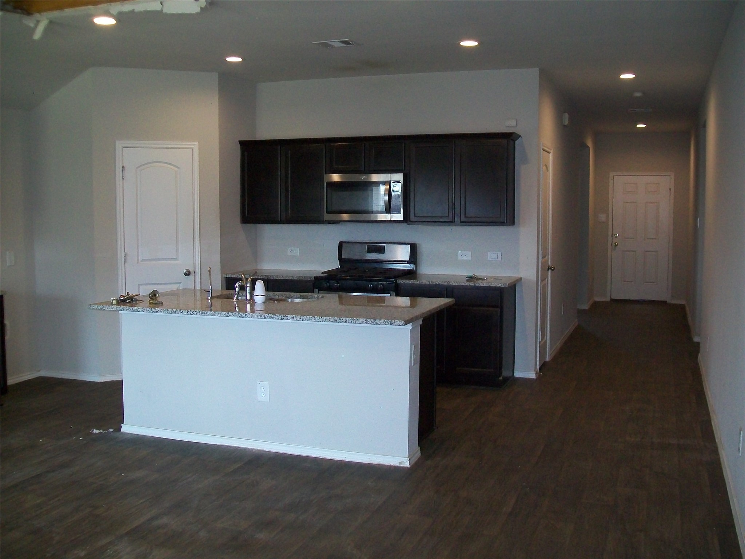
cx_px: 372
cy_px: 280
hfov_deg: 51.4
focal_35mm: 36
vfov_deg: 39.7
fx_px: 775
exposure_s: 1/60
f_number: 2.7
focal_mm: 6
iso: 160
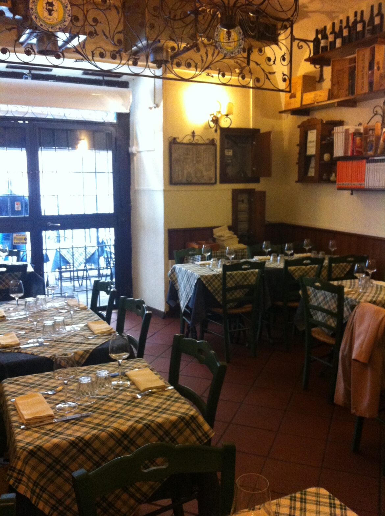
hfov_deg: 40.6
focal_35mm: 35
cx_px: 192
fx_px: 520
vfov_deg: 52.7
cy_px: 258
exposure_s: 1/15
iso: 400
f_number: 2.8
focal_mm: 3.85
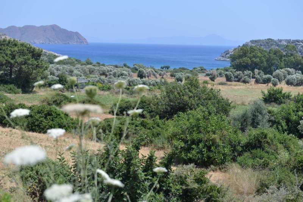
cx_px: 152
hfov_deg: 28.8
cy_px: 101
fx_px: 589
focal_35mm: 70
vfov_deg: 19.5
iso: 100
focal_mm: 70
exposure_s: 1/160
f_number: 6.3
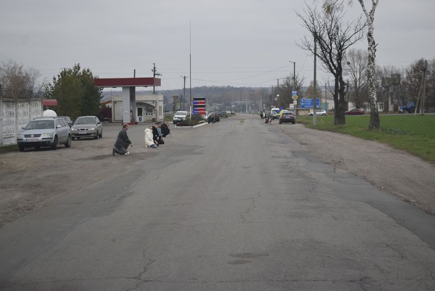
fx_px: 816
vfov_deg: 20.2
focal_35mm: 68
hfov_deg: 29.8
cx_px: 218
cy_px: 146
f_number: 5
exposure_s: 1/320
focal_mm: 45
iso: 800
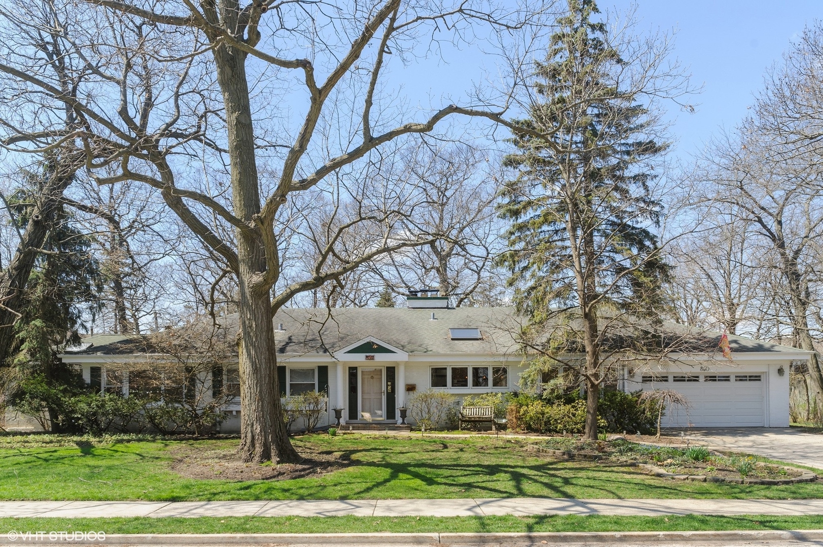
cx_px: 412
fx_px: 617
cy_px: 274
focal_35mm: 27
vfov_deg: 47.9
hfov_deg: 67.4
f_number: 8
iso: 200
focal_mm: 27
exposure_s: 1/200
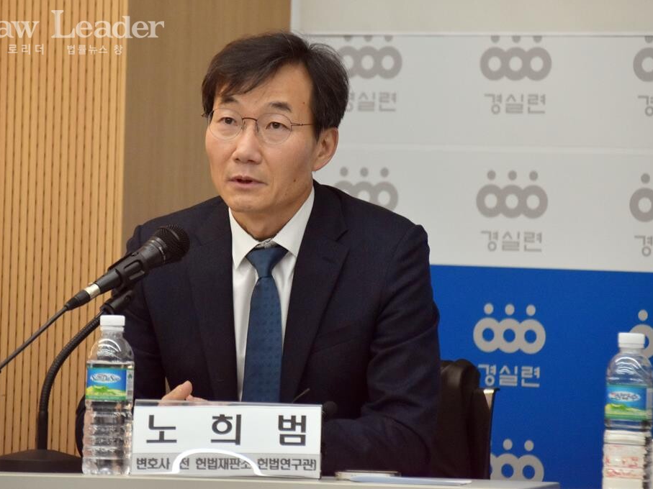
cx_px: 328
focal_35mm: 253
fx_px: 4763
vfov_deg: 5.9
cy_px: 244
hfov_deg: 7.8
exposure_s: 1/250
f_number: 6
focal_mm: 155
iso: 1250
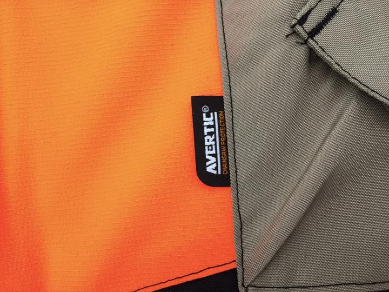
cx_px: 194
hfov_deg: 61.7
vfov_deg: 48.2
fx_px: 326
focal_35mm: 29
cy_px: 146
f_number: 2.2
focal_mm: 4.15
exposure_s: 1/33
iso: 32
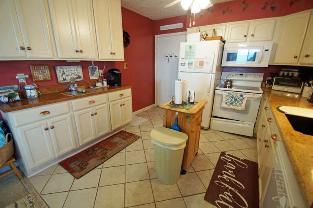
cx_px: 156
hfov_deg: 100.5
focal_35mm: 15
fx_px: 130
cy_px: 104
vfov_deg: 77.2
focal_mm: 10
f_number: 4
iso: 640
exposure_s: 1/60
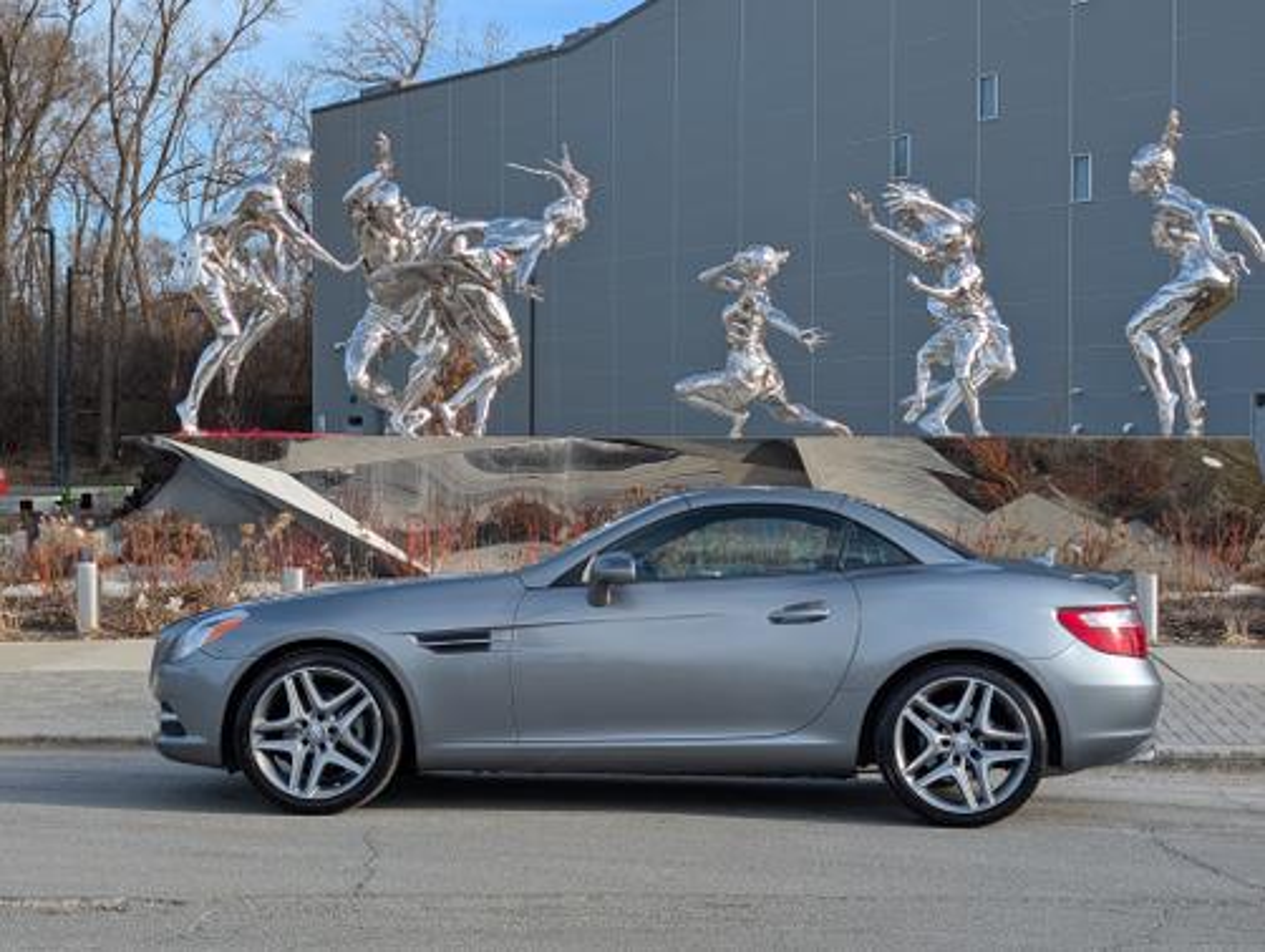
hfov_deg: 38.9
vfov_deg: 29.7
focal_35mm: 49
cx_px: 632
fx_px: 1793
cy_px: 476
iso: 19
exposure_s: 1/689
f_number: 1.68
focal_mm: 6.9
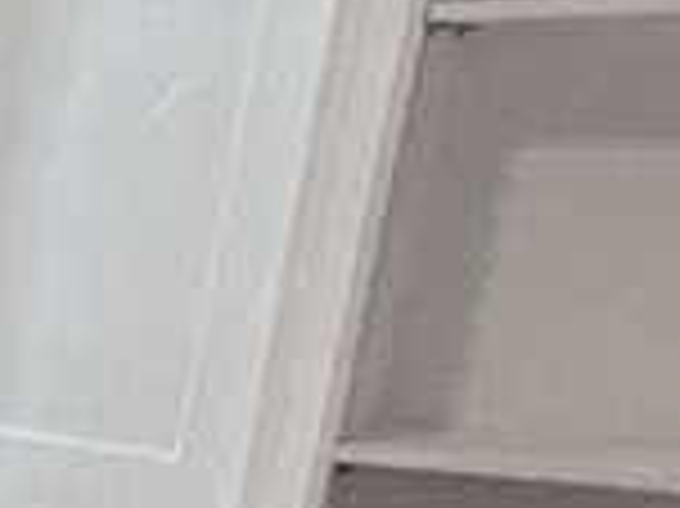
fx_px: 1727
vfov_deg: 15.8
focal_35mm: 88
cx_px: -1121
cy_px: 683
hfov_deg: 13.2
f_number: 1.8
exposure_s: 1/122
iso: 100
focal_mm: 1.57
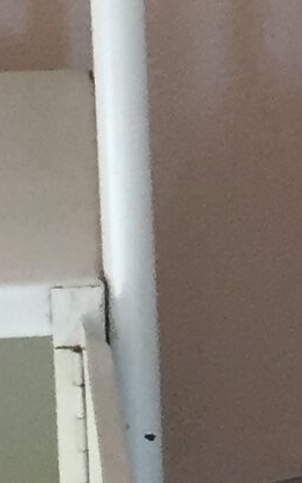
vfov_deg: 8.7
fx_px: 3163
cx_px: 354
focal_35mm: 240
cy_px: 168
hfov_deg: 5.4
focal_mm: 4.15
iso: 125
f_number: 2.2
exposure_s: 1/33
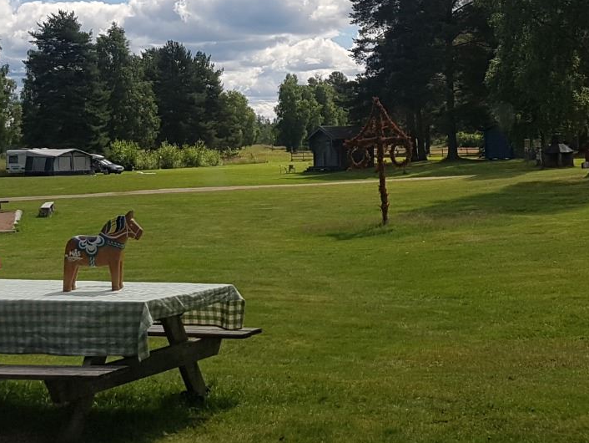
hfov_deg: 35.8
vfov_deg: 27.0
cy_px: 83
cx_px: 392
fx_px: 902
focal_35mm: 53
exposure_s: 1/3880
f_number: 1.7
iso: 50
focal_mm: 4.2
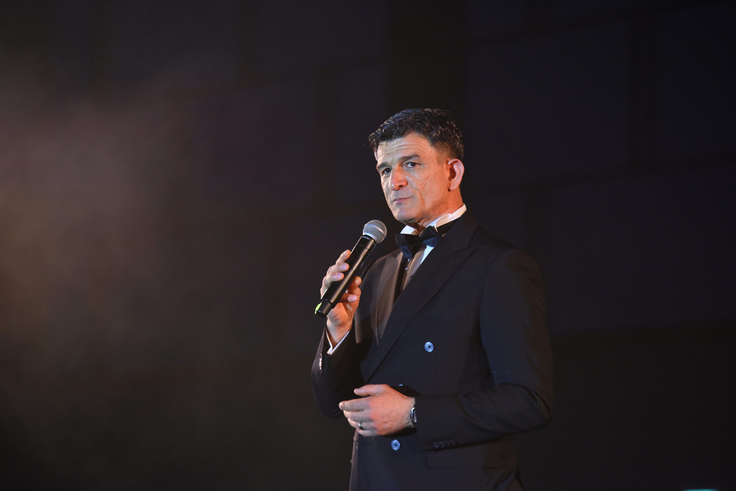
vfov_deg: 6.9
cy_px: 246
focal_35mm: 200
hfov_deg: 10.3
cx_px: 368
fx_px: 4090
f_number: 4
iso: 2500
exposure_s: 1/200
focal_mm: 200
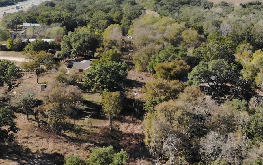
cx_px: 58
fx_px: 401
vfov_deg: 23.0
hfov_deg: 35.3
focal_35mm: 56
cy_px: 119
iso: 400
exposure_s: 1/320
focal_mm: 4.5
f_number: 2.8
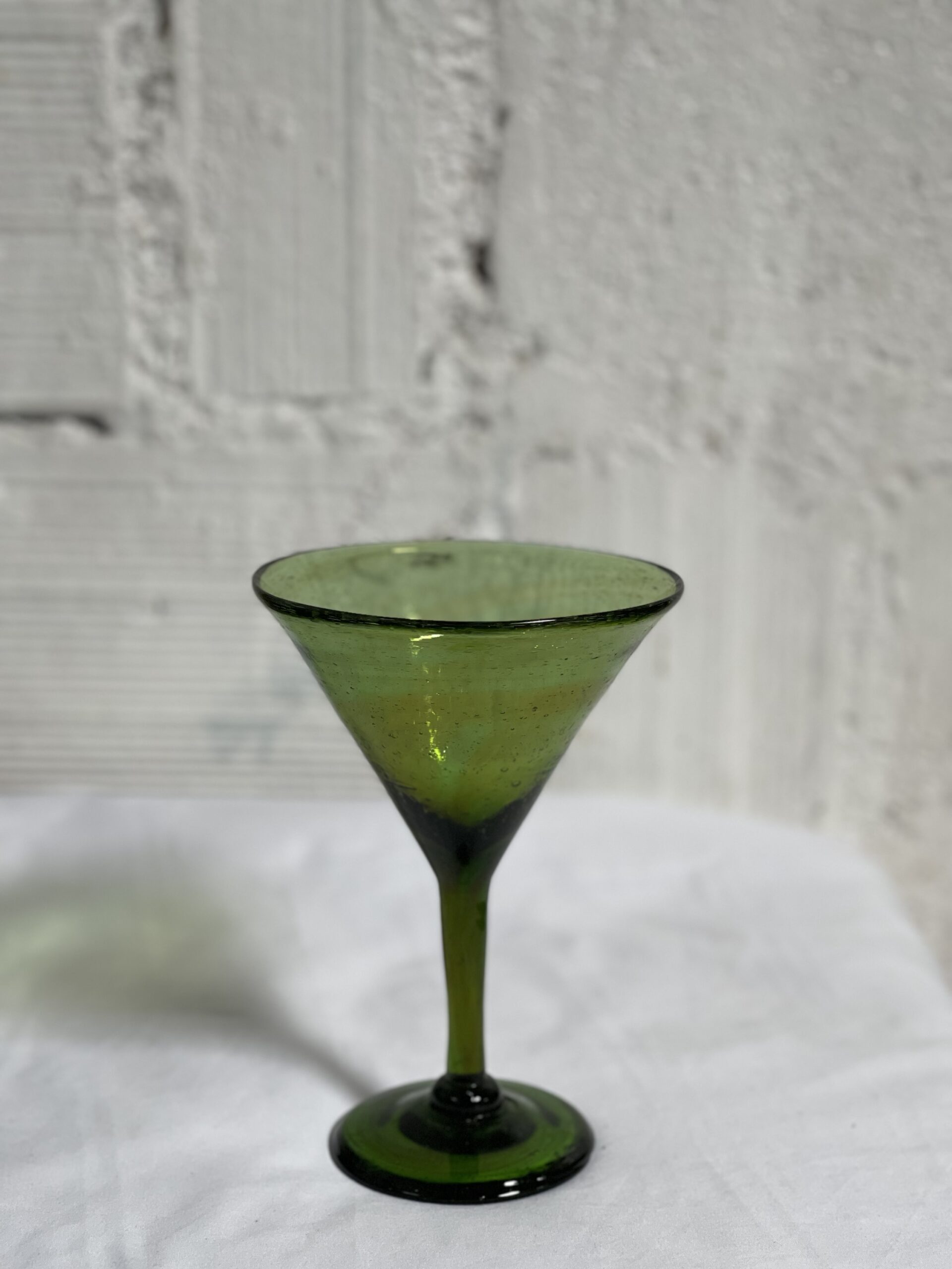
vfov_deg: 30.3
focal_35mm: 64
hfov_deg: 22.9
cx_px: 476
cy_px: 634
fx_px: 2347
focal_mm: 7.5
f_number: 2.2
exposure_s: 1/121
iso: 80
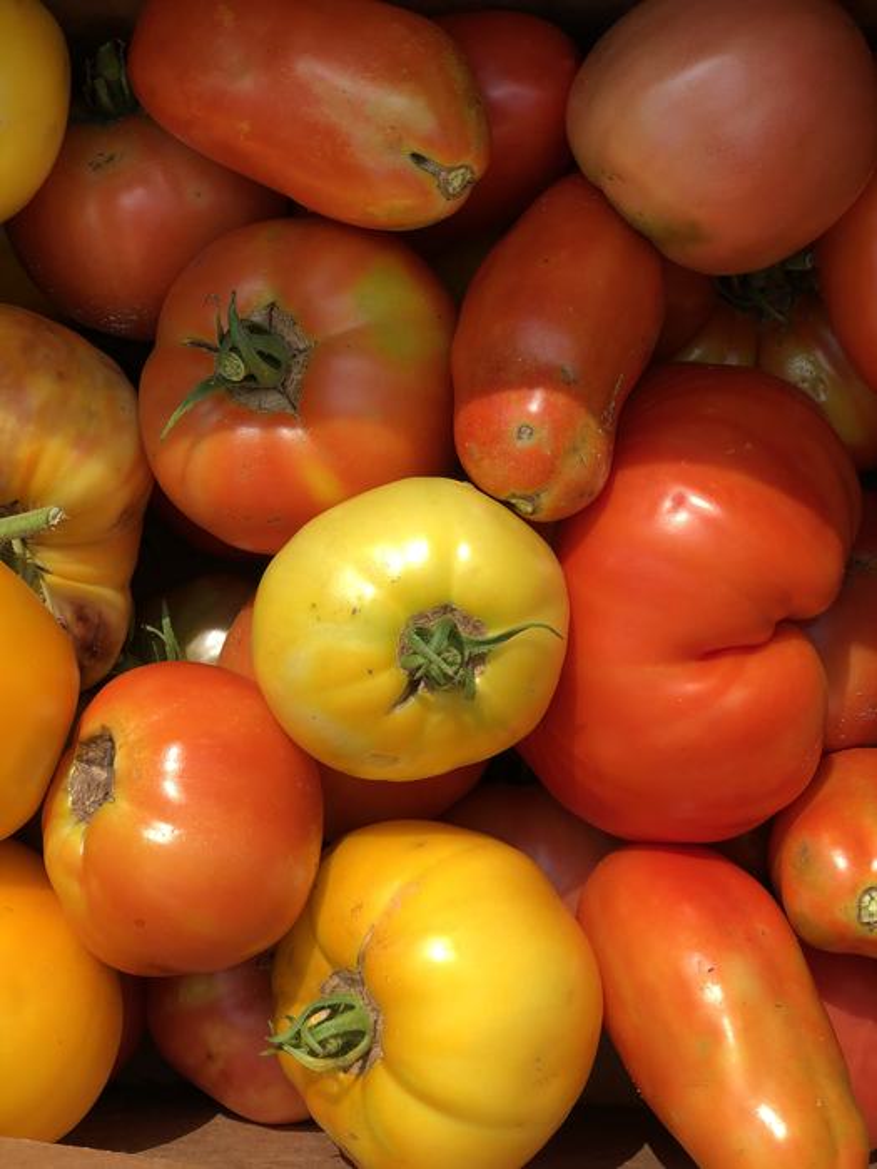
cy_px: 584
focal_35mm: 57
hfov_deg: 25.7
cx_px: 438
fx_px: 1925
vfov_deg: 33.8
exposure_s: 1/578
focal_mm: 6.6
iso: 20
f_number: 2.8
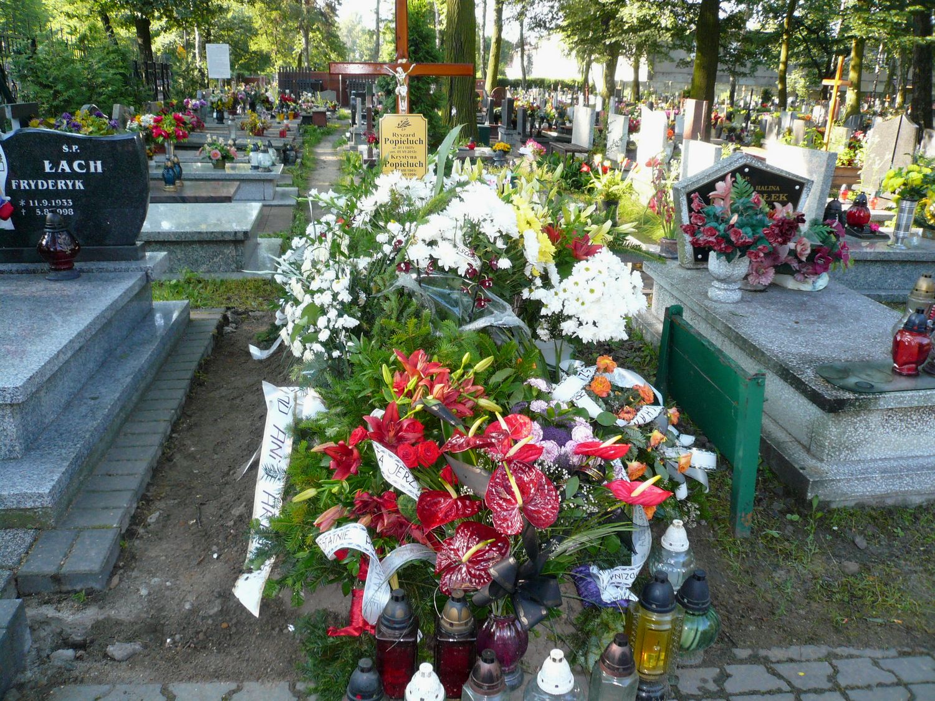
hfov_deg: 63.4
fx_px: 756
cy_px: 350
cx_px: 468
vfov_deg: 49.7
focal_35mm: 28
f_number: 2.8
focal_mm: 4.6
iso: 100
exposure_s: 1/80
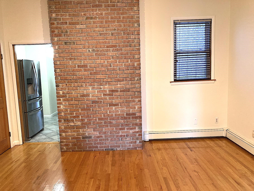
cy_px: 96
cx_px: 127
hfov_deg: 63.4
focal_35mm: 28
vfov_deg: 49.7
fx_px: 205
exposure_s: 1/60
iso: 200
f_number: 1.8
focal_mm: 3.99
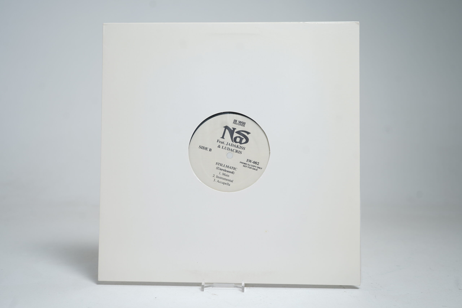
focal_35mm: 33
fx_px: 423
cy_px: 154
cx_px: 231
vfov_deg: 40.0
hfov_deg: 57.2
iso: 64
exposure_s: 1/8
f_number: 5
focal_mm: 33
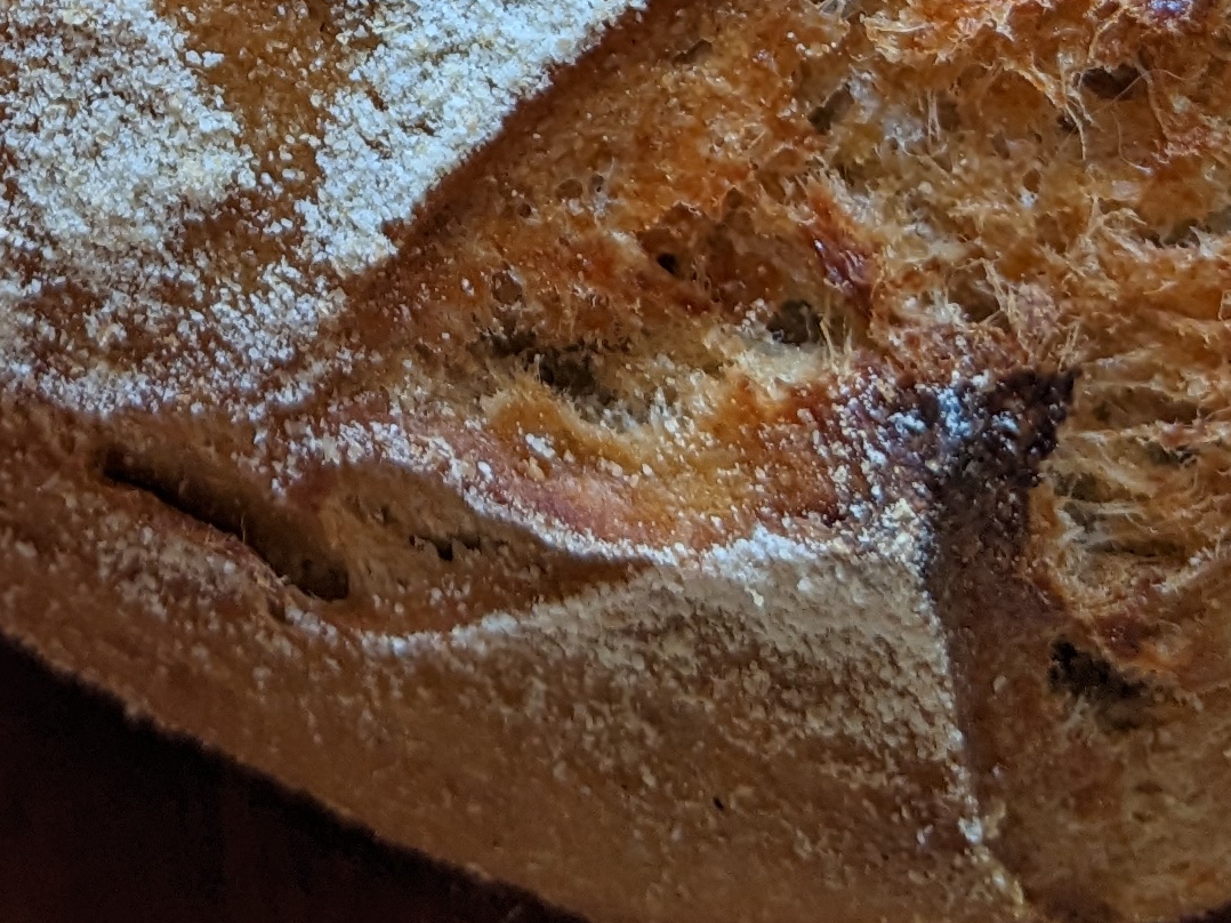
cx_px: -21
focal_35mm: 101
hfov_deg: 18.9
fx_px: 3591
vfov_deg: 13.4
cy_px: -655
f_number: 1.73
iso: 45
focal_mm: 4.38
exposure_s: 1/123
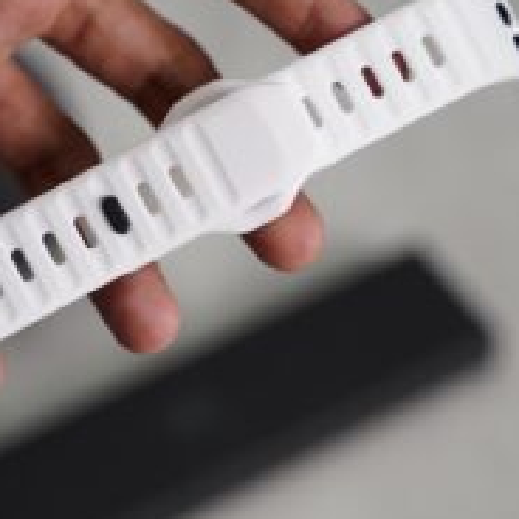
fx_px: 1883
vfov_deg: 15.7
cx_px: 155
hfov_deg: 15.6
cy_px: 188
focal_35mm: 111
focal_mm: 60
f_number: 4
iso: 320
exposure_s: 1/60
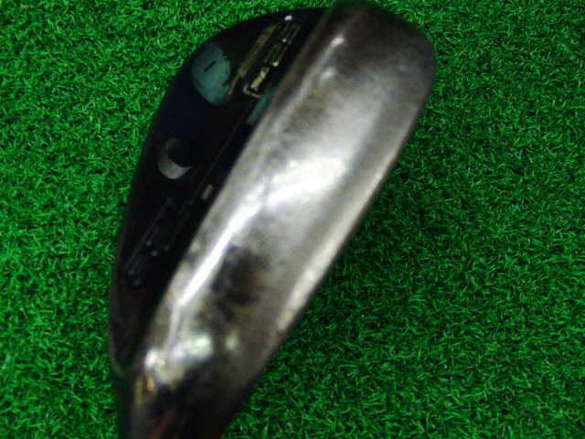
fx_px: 625
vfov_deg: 38.7
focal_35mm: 37
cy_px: 220
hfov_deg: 50.1
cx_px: 292
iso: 400
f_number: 3.6
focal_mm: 6.42
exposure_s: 1/50
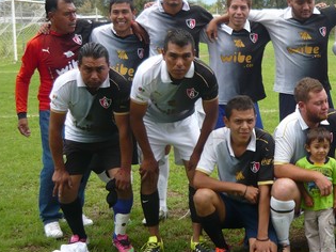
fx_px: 650
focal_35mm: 67
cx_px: 304
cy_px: 109
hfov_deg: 27.9
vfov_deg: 21.9
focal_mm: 5.5
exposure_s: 1/500
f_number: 2.8
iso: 100
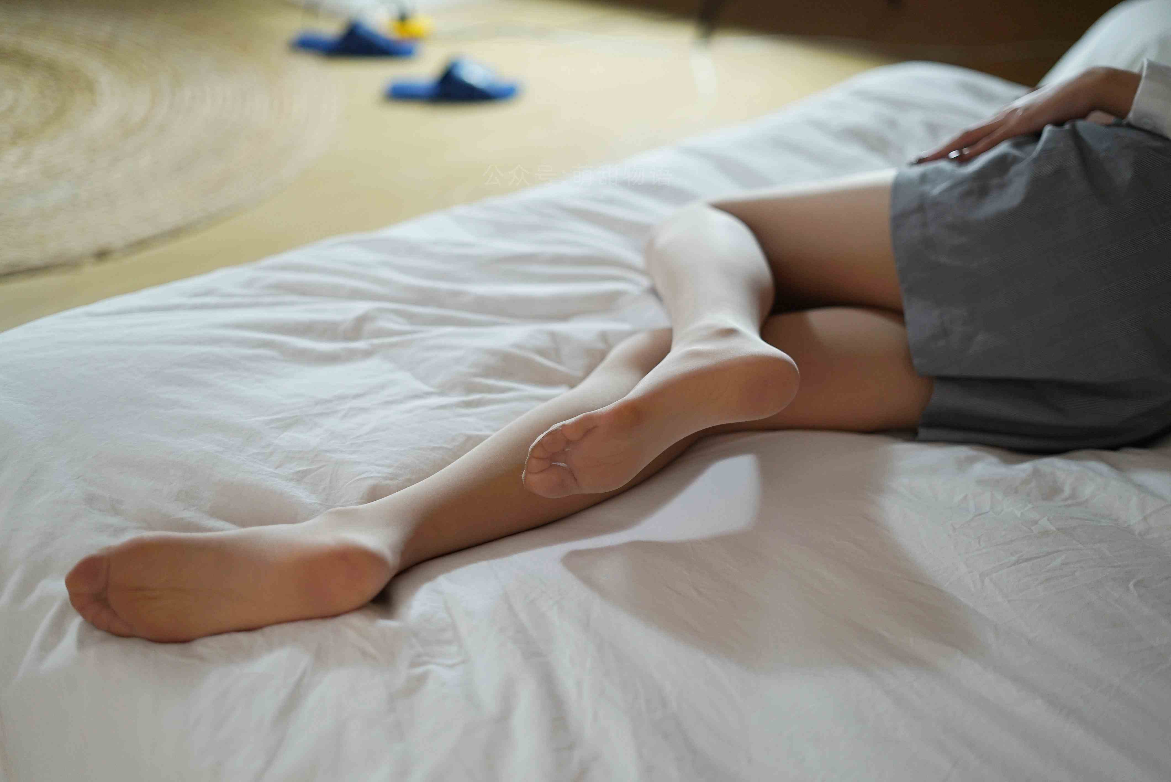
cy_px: 391
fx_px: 1627
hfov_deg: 39.6
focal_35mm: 50
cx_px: 586
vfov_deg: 27.0
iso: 500
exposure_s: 1/320
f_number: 2
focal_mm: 50
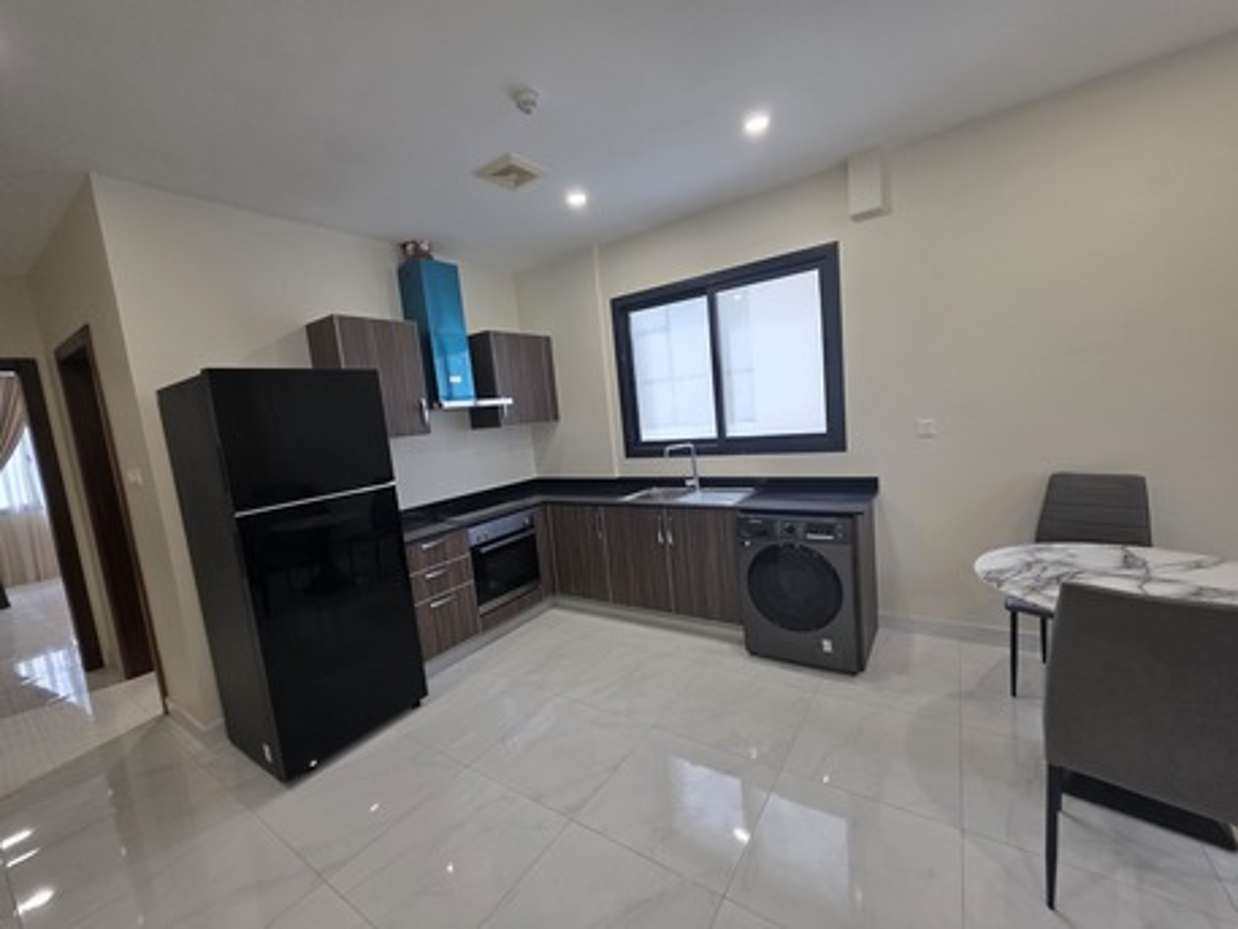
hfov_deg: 106.2
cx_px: 619
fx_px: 465
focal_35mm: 13
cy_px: 464
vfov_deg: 89.9
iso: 64
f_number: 1.9
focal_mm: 2.2
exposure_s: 1/100
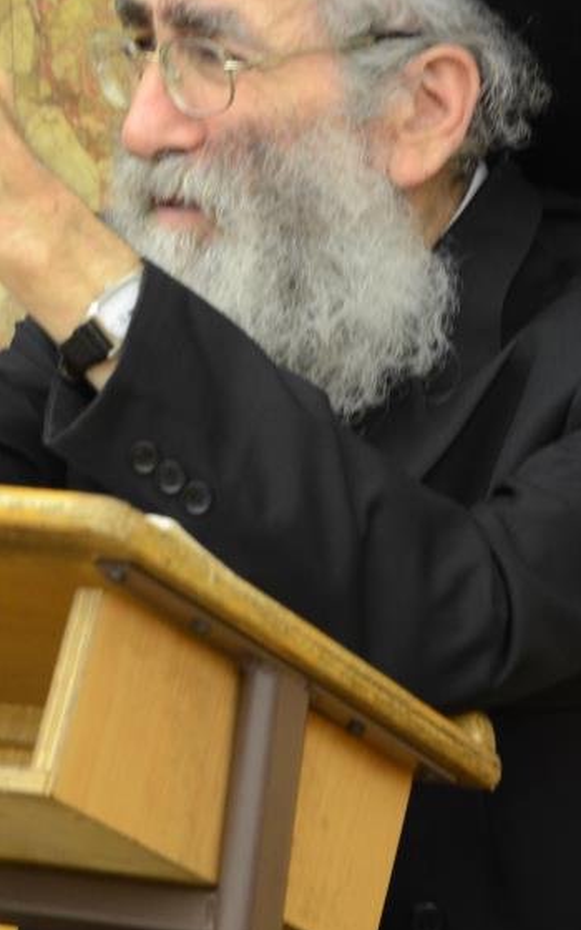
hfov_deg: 5.5
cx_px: 216
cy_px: 223
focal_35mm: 237
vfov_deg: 8.8
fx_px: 6003
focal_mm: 85
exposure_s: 1/60
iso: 1000
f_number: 5.6
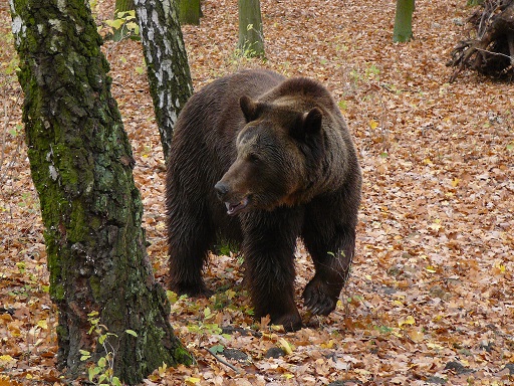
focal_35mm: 161
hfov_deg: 12.3
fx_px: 2391
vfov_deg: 9.2
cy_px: 193
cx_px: 257
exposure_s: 1/50
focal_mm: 23.9
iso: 200
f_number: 4
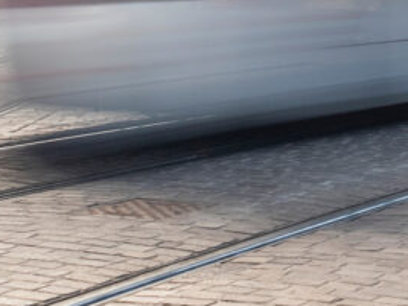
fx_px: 1532
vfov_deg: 11.1
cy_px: -87
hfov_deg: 14.6
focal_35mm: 130
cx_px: 519
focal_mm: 17
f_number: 4.5
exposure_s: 1
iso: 160
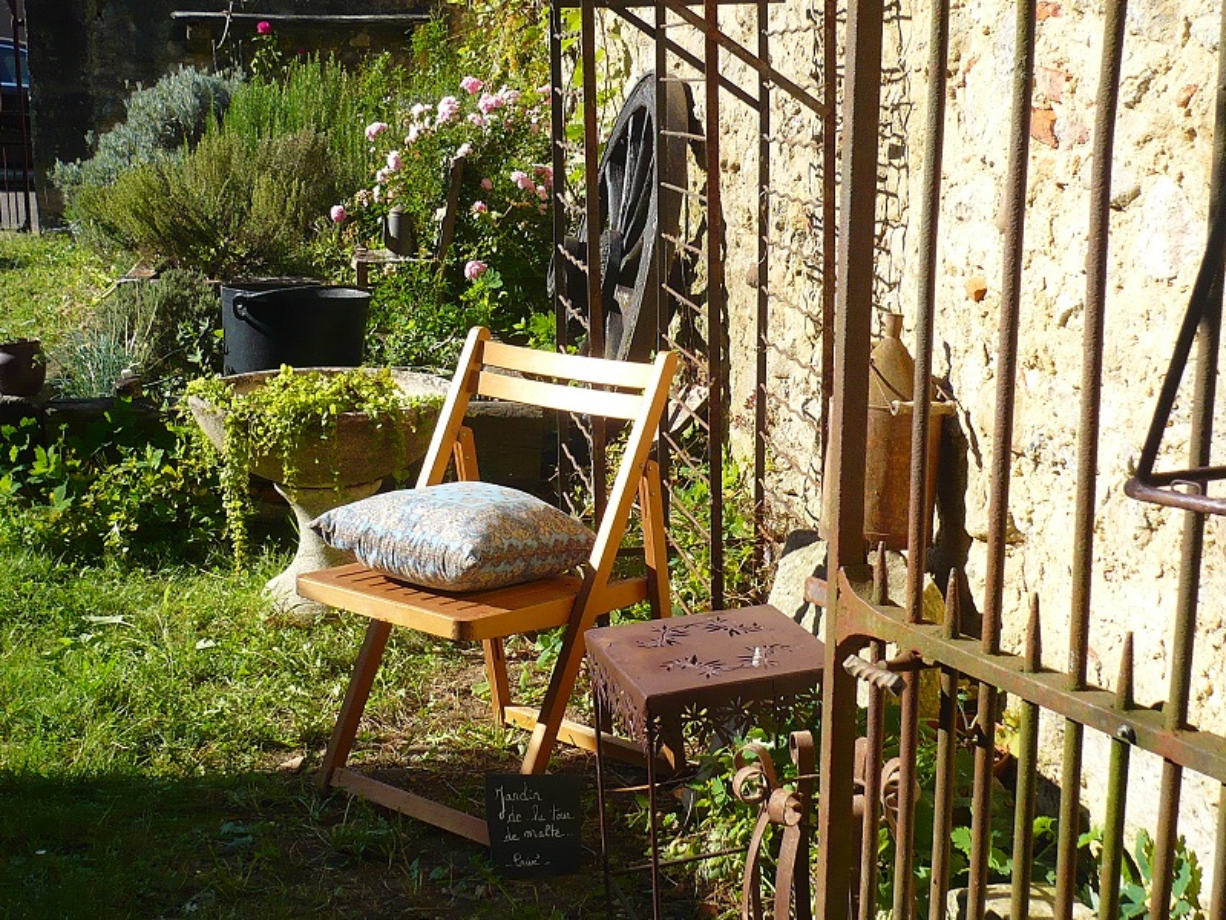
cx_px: 613
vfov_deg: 31.5
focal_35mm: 46
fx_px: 1629
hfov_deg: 41.2
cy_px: 460
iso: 100
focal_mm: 5.8
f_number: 8
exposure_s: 1/125
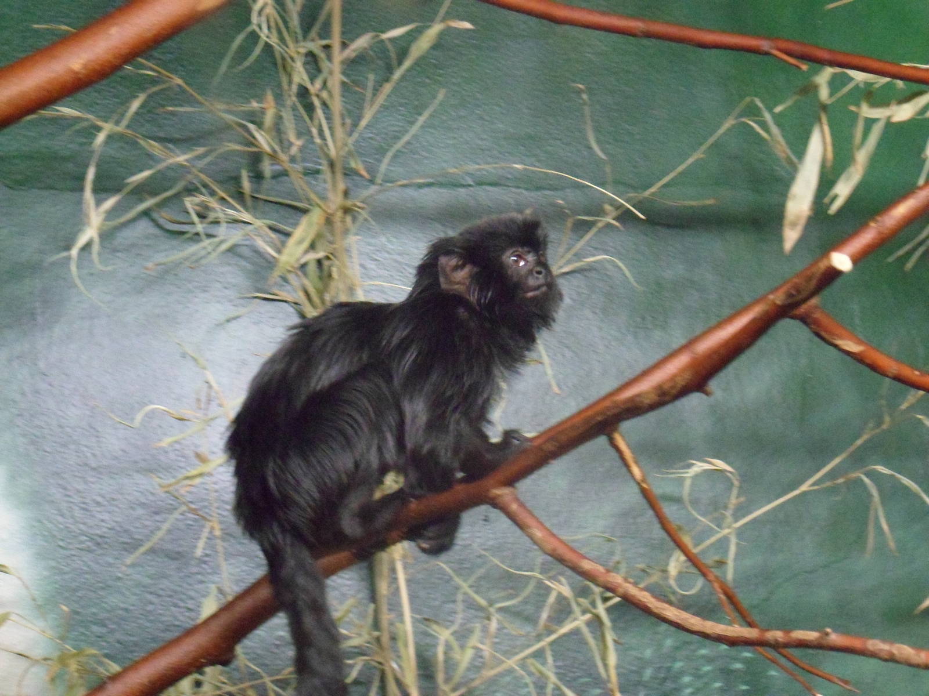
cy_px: 348
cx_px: 464
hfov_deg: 23.3
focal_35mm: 84
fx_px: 2254
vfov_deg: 17.6
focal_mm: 14
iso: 800
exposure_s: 1/10
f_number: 5.1
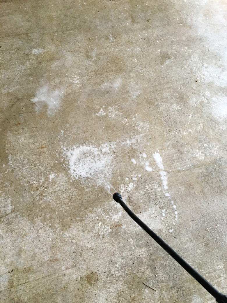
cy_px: 152
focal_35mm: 29
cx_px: 114
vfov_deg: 61.7
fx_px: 254
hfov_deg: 48.2
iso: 160
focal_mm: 4.15
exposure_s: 1/30
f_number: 2.2
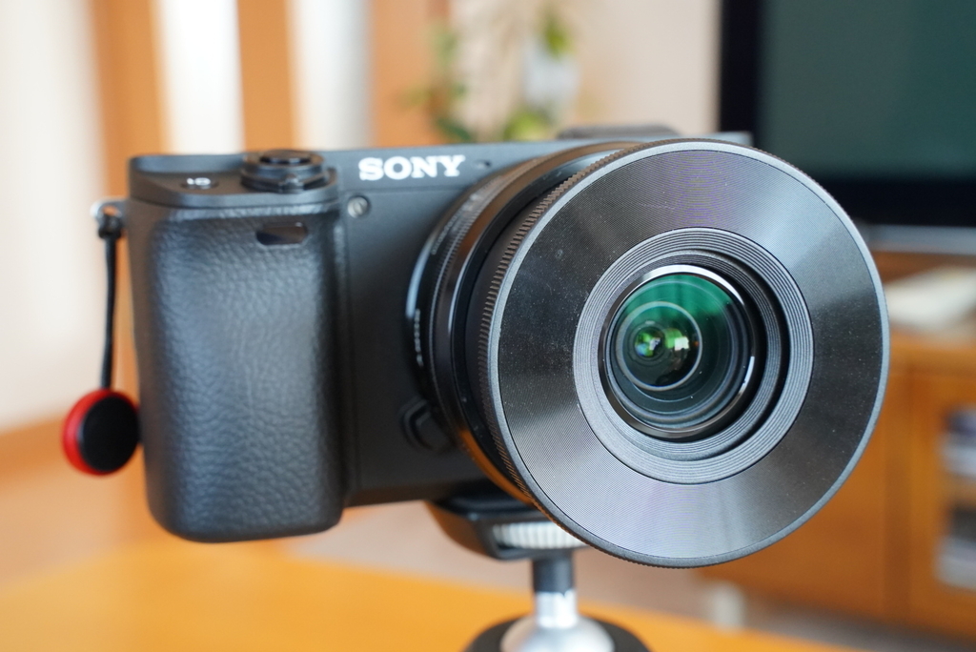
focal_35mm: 49
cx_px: 488
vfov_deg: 27.6
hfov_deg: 40.3
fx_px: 1329
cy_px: 326
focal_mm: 49
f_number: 11
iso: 5000
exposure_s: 1/50
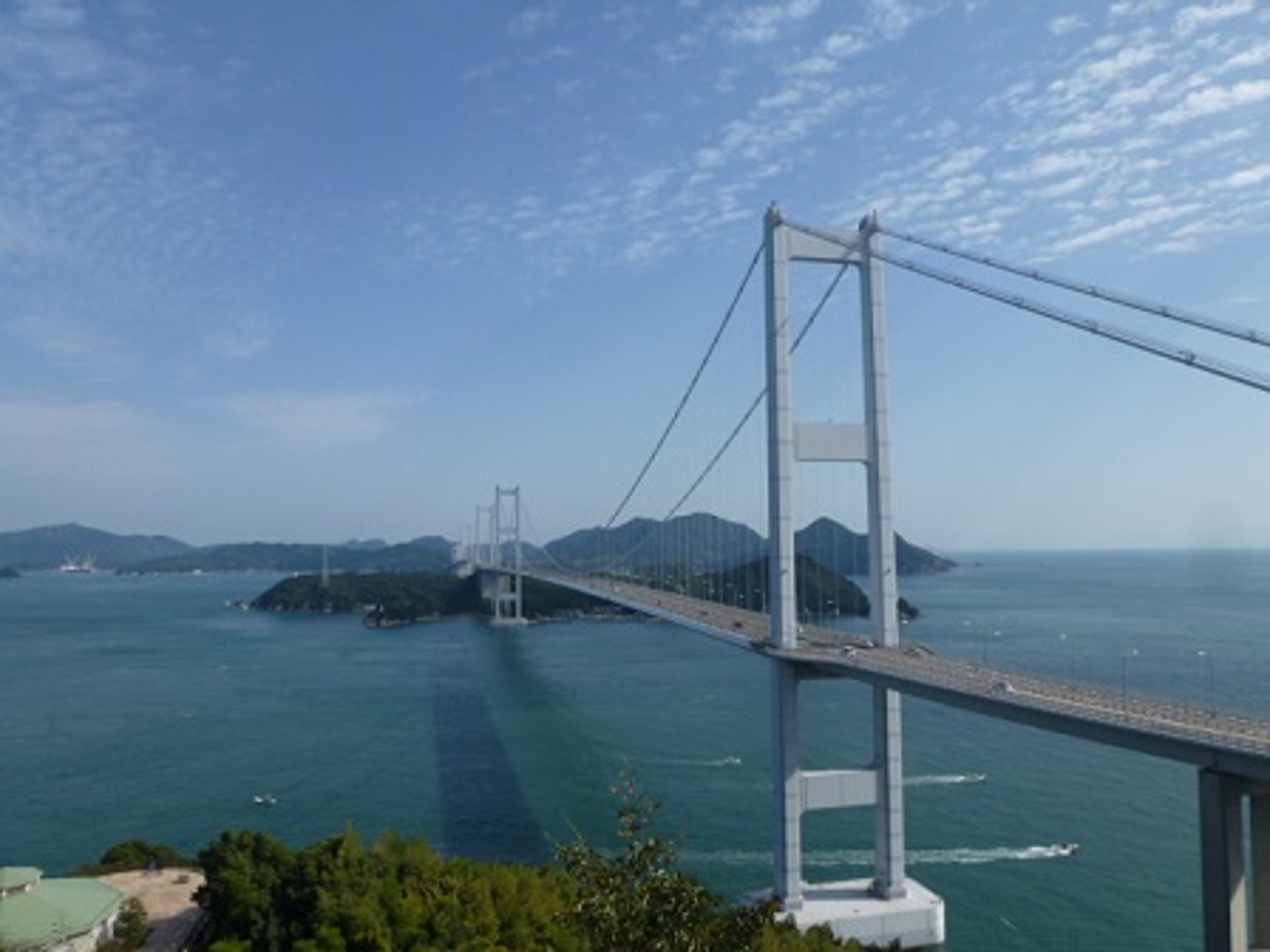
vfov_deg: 56.8
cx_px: 635
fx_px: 881
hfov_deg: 71.6
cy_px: 476
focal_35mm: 24
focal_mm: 4.3
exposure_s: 1/1300
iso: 100
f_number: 4
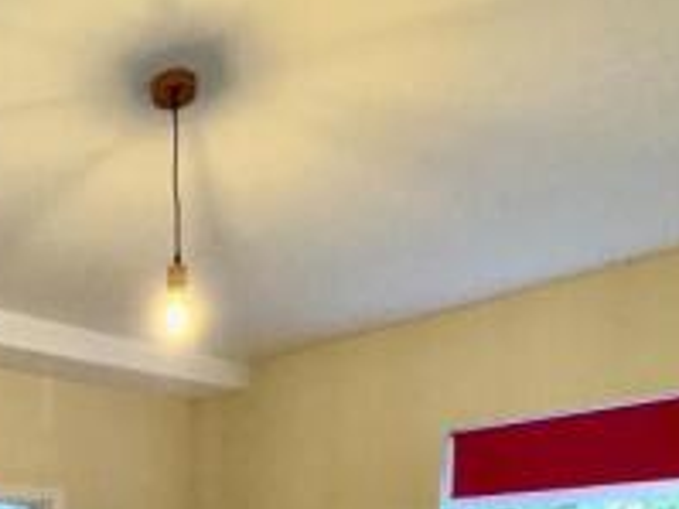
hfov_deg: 42.1
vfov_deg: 27.2
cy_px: 719
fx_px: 804
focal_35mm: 41
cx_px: 70
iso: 80
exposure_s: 1/56
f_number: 2.2
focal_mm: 2.22
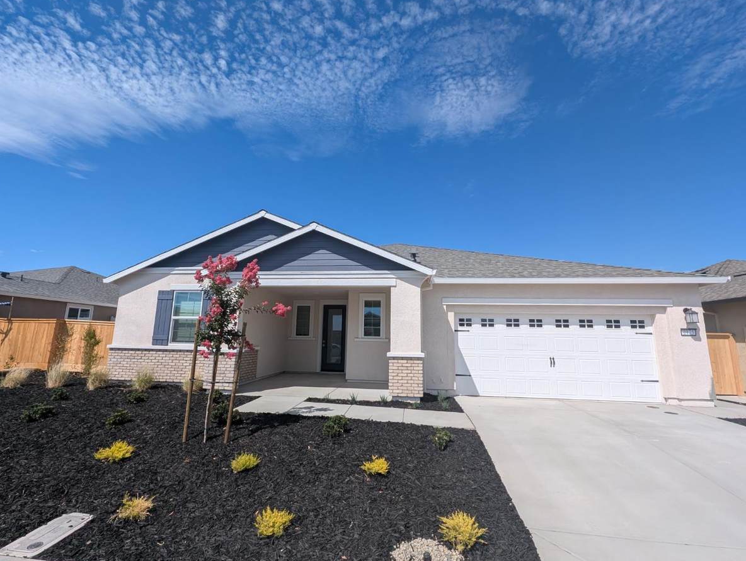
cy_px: 284
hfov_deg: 102.0
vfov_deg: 85.8
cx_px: 371
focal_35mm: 14
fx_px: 302
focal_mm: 1.95
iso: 51
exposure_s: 1/2660
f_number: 2.2
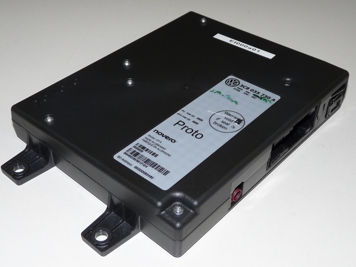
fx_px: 514
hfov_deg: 38.2
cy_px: 134
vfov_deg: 29.1
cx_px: 178
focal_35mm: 50
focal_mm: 4.9
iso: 100
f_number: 2.8
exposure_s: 1/30
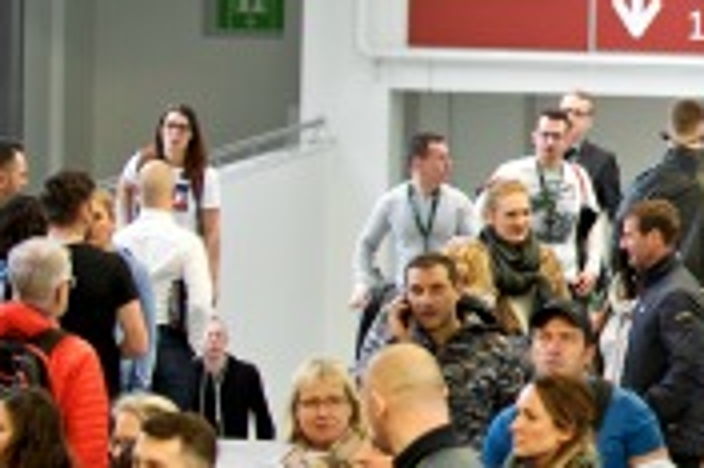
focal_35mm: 258
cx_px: 1232
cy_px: 90
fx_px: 5041
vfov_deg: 5.3
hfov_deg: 7.8
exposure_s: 1/160
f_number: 3.2
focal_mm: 70
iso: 800
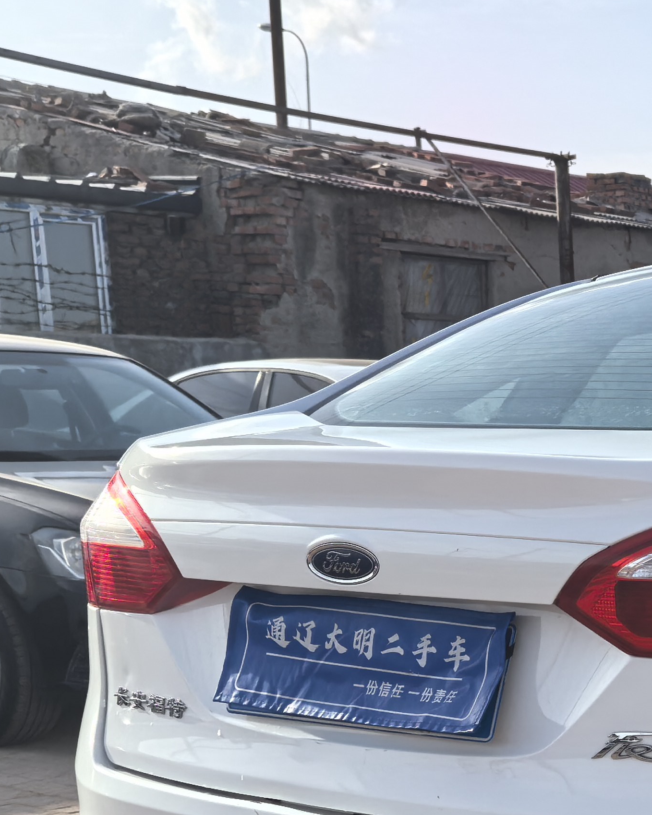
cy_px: 689
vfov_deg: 25.5
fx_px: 1761
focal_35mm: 73
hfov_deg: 19.2
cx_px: 881
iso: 50
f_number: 1.8
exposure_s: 1/4237
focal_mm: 5.35
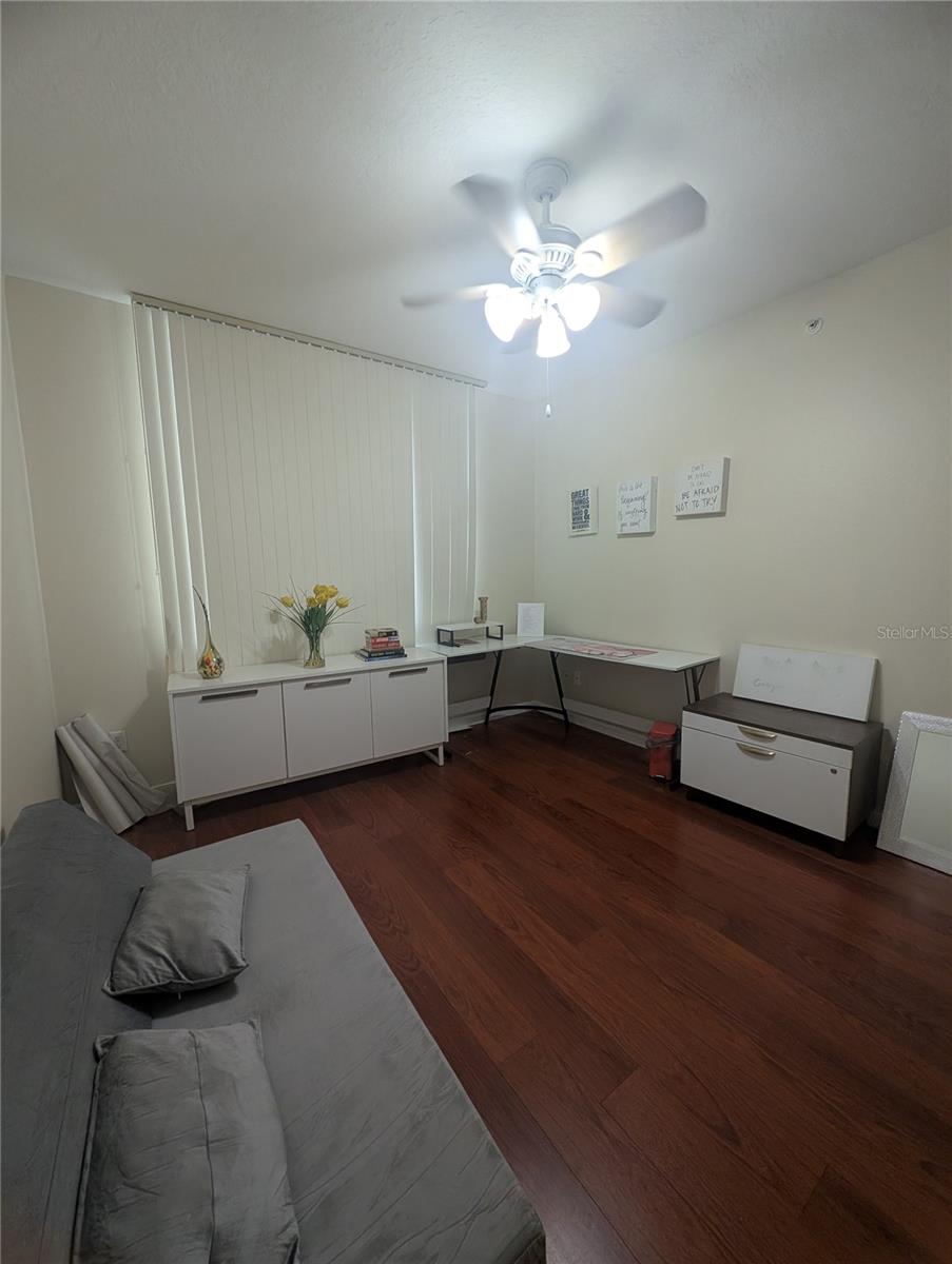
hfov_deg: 94.6
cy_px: 632
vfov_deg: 110.5
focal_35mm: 12
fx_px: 439
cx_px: 476
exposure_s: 1/120
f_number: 1.95
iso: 186
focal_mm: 2.23
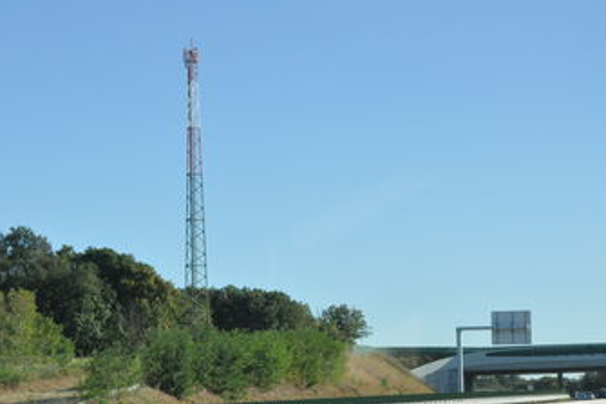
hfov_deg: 19.5
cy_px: 266
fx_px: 1767
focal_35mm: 105
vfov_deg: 13.0
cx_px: 281
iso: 1600
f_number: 10
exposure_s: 1/2500
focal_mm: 52
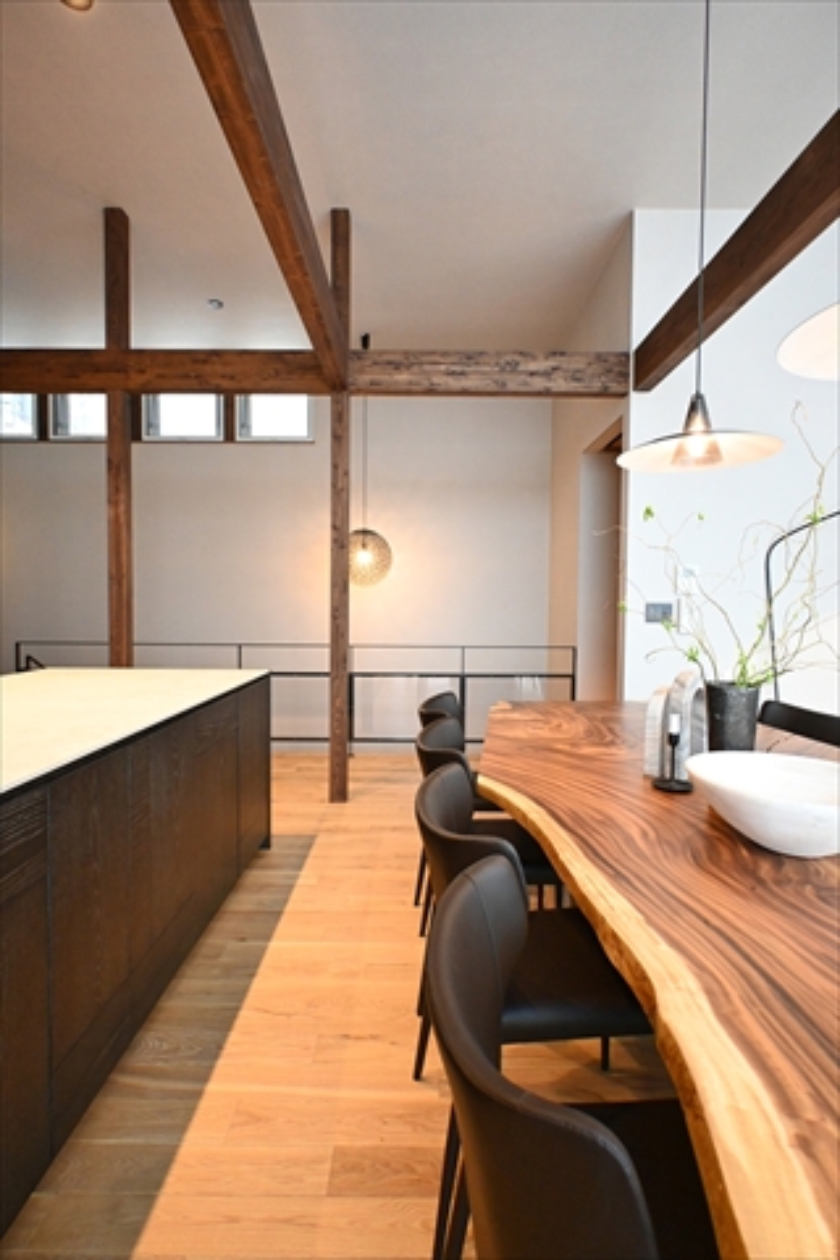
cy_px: 630
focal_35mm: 18
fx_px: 630
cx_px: 420
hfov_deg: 67.4
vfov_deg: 90.0
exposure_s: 1/125
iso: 2800
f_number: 3.5
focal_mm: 12
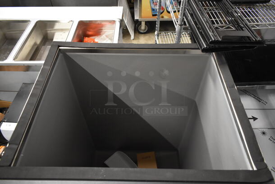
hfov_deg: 67.3
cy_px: 92
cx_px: 138
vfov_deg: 48.0
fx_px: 206
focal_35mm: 27
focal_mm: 18
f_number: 3.5
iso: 2200
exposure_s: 1/30
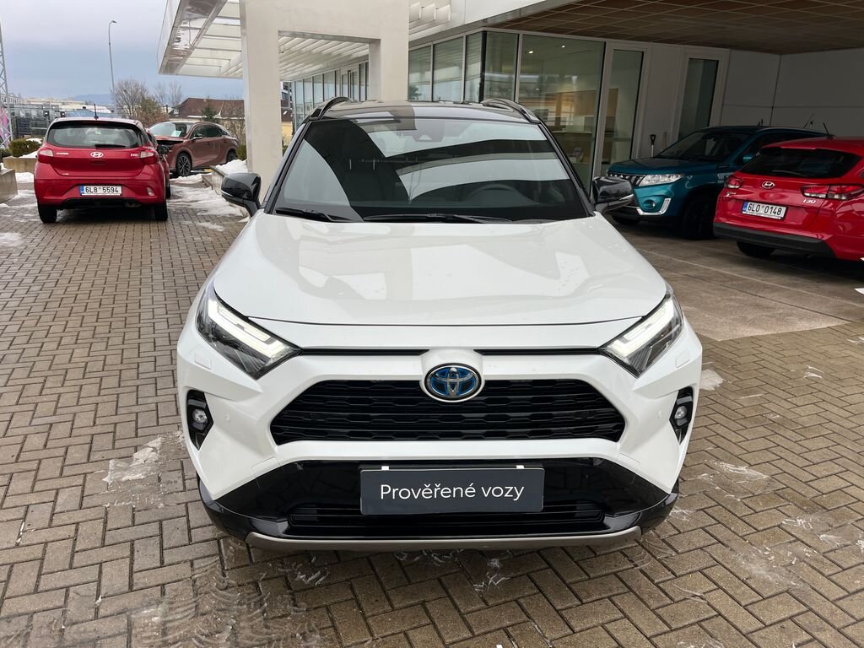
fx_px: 649
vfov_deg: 53.1
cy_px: 324
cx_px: 432
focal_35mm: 26
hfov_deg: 67.3
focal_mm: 5.1
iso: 50
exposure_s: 1/1106
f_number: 1.6
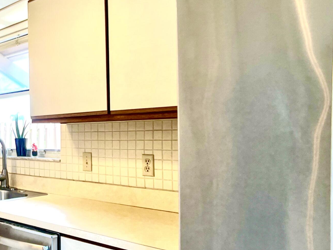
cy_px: 132
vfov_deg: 24.4
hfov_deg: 29.9
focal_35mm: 60
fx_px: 577
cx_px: -3
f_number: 1.5
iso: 40
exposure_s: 1/120
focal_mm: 5.7
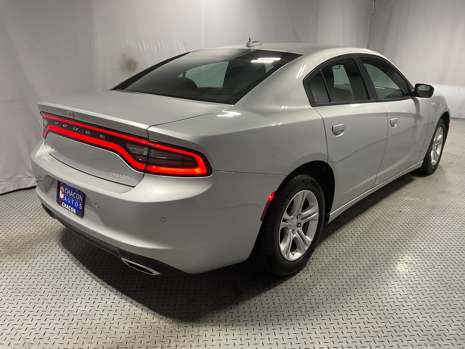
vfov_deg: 48.2
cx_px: 232
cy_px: 174
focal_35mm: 29
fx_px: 390
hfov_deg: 61.7
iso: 40
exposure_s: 1/60
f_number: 1.8
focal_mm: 3
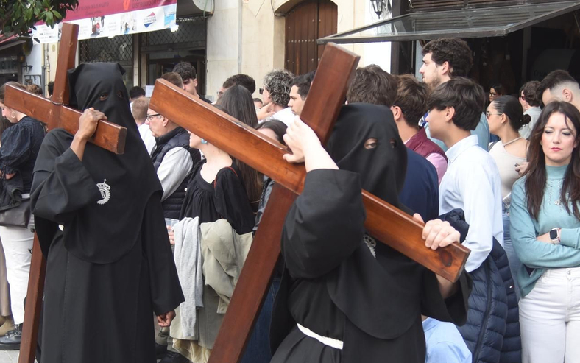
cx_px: 289
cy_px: 219
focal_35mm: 60
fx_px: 949
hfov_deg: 34.0
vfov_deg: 21.6
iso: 280
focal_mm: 29
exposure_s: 1/320
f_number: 5.6
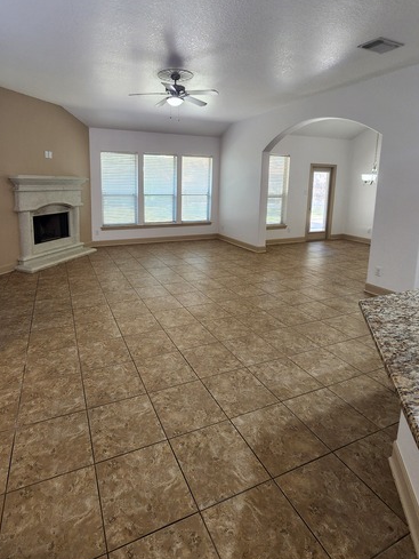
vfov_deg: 89.9
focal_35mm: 17
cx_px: 183
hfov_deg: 74.4
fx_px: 274
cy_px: 224
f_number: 2.2
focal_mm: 2.2
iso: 160
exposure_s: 1/50
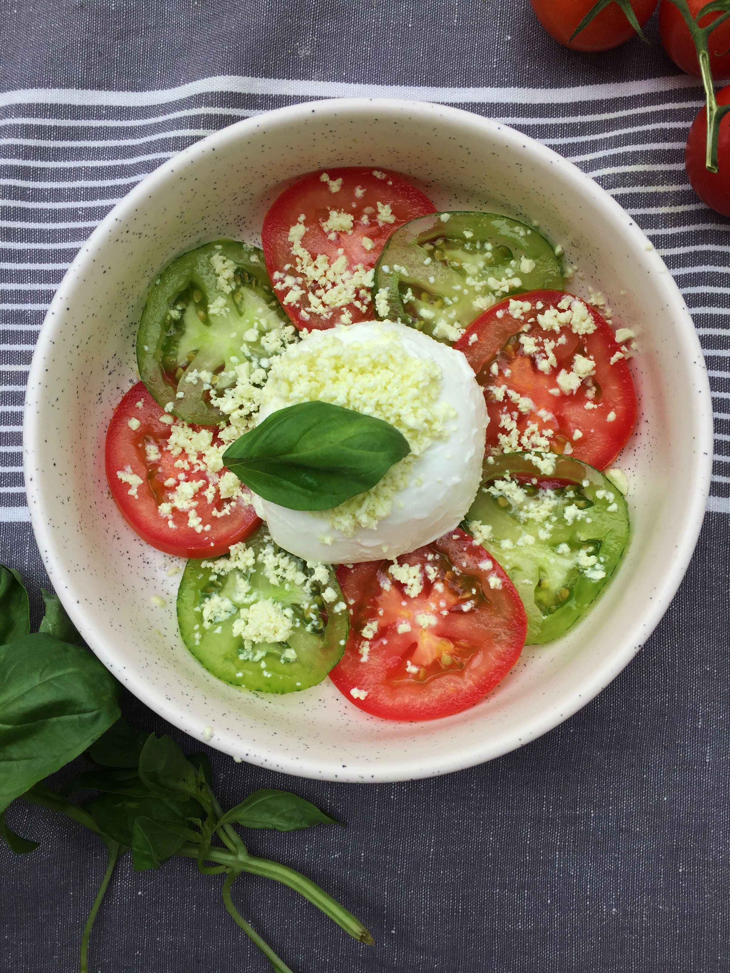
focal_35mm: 29
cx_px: 365
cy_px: 486
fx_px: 815
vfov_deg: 61.7
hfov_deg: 48.2
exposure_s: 1/341
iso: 32
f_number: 2.2
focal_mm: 4.15
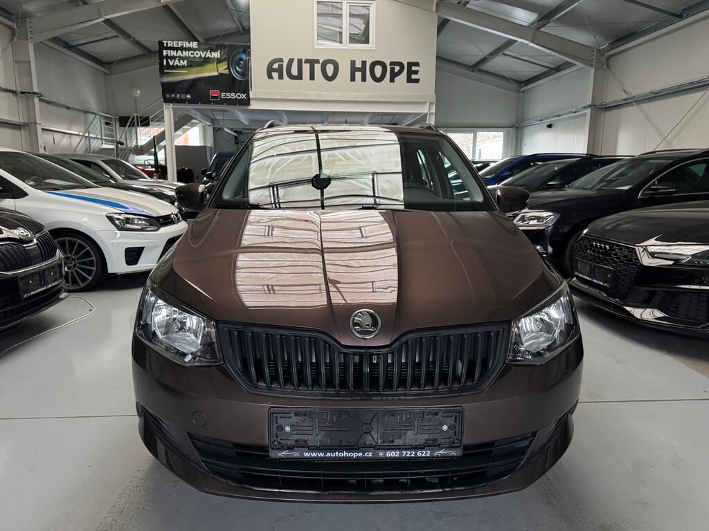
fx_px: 492
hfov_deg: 71.6
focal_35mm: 24
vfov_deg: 56.8
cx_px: 354
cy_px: 266
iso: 800
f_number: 1.78
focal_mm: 6.76
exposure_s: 1/50
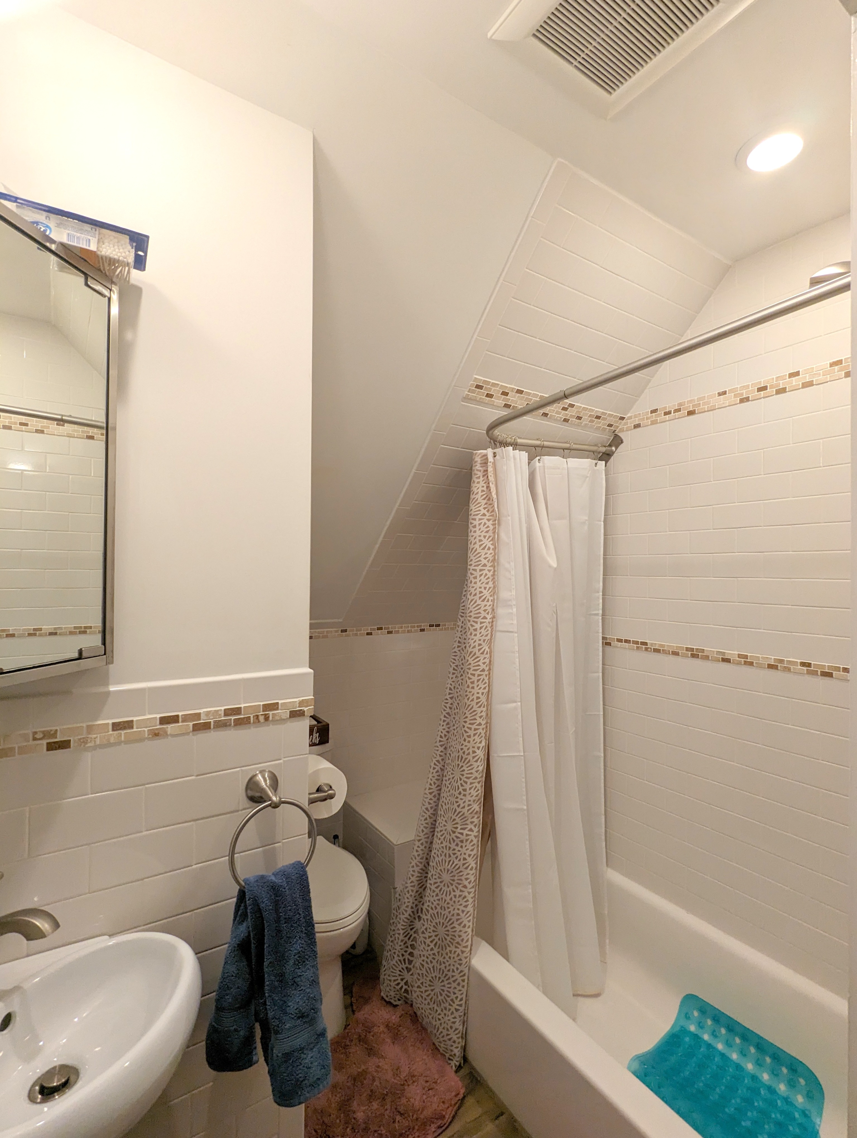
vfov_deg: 94.4
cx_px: 428
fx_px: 527
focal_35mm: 16
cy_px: 569
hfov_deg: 78.2
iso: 159
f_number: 2.2
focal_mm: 2.35
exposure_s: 1/120
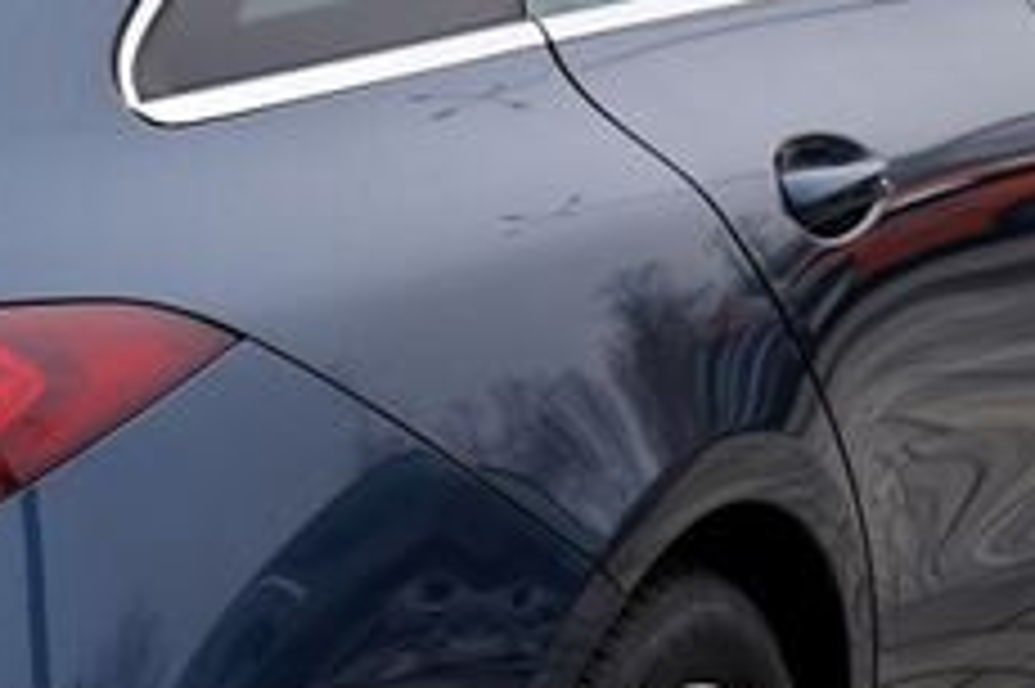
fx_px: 3965
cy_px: 348
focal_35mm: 138
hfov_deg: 14.4
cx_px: -243
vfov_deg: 9.9
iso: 100
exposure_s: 1/60
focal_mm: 31
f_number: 4
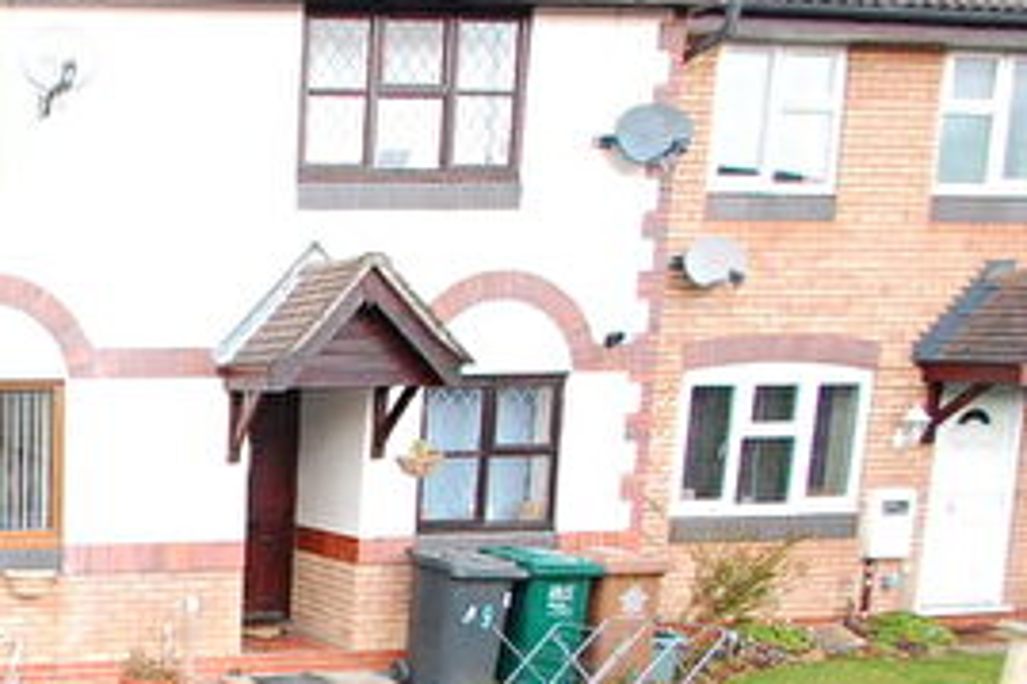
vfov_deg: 33.1
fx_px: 1112
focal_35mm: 39
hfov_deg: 39.3
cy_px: 562
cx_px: -137
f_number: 5
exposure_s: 1/500
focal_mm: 10
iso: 1600
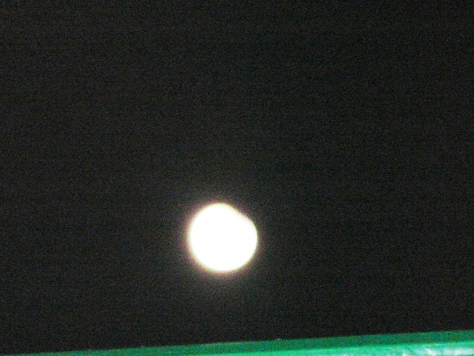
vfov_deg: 4.1
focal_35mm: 365
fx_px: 4998
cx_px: 237
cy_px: 178
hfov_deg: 5.4
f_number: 4.1
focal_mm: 43.4
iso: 400
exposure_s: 1/30
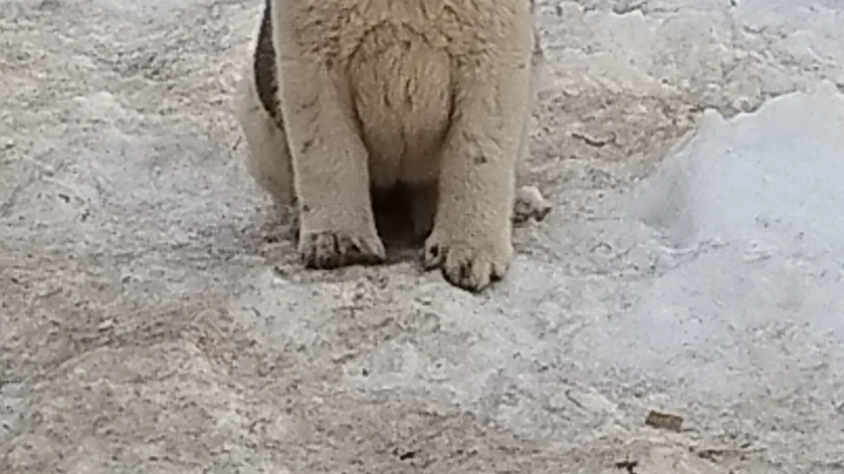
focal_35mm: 237
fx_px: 5303
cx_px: 496
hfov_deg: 9.1
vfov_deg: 5.1
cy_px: -2
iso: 100
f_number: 1.9
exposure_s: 1/363
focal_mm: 4.95
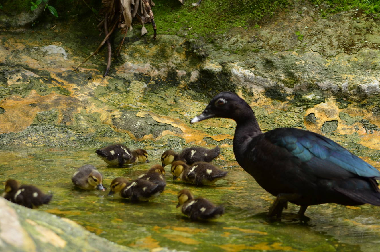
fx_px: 1517
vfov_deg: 9.5
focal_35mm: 144
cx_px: 198
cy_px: 148
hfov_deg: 14.3
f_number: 4.5
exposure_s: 1/200
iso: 320
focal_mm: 80
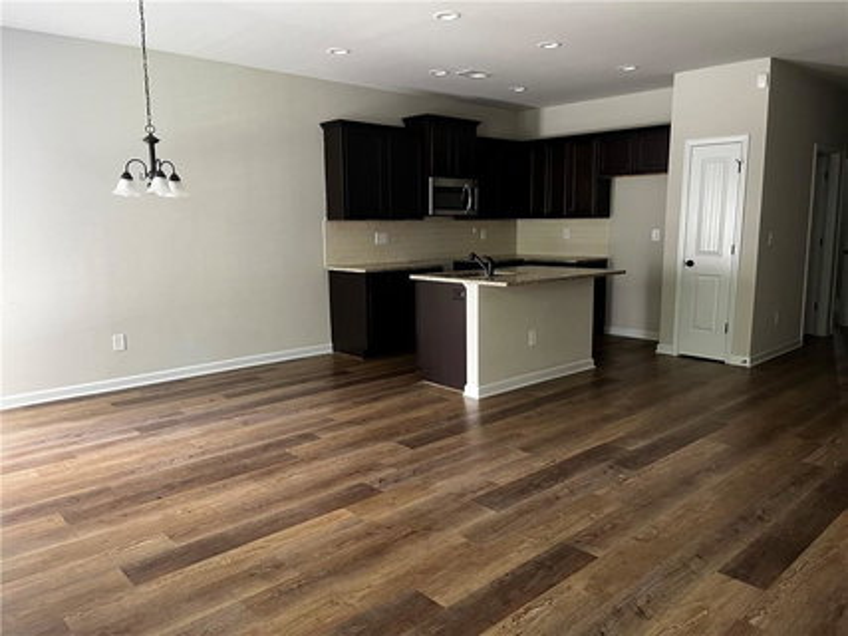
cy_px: 318
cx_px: 424
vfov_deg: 53.0
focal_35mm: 26
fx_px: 637
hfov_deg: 67.3
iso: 250
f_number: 1.6
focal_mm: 5.1
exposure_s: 1/60
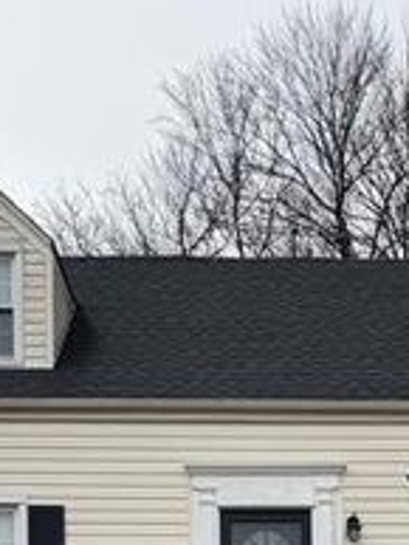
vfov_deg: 19.9
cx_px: 330
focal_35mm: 83
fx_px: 1306
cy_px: 849
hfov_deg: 17.6
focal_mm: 6.76
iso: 80
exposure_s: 1/3021
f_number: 1.78
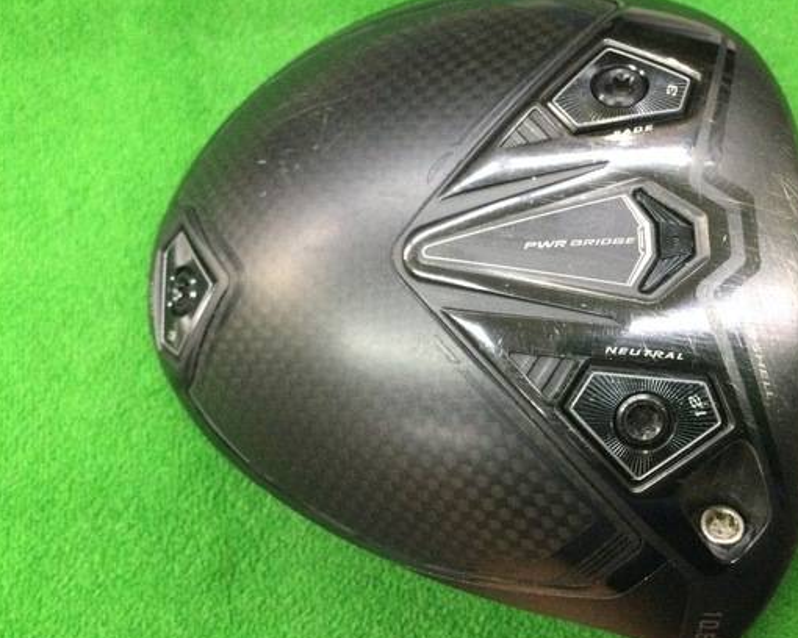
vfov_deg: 39.2
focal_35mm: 38
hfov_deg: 47.6
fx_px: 897
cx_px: 491
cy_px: 310
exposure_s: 1/30
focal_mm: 3.3
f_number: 2.4
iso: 200
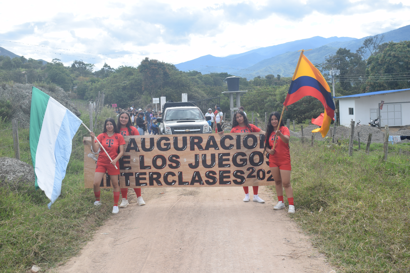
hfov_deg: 47.9
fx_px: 461
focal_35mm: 40
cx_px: 205
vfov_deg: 33.0
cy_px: 136
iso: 200
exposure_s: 1/320
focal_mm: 27
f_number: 9
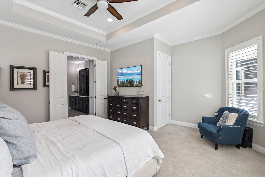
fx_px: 118
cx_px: 132
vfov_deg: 73.7
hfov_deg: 96.7
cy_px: 88
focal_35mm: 16
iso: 800
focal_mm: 16
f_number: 10
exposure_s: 1/160
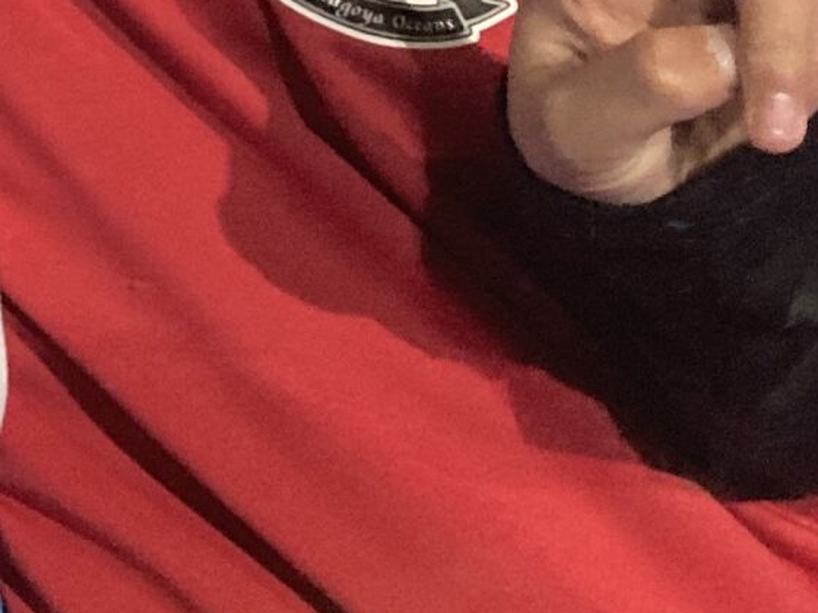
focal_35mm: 128
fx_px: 3025
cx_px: -491
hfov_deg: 14.2
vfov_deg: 11.0
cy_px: -416
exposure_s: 1/30
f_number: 1.8
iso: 400
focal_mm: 3.99
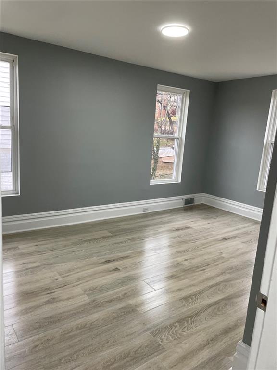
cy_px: 185
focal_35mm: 26
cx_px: 138
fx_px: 277
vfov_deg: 67.3
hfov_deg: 53.1
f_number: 1.6
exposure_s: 1/120
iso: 125
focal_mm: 4.2
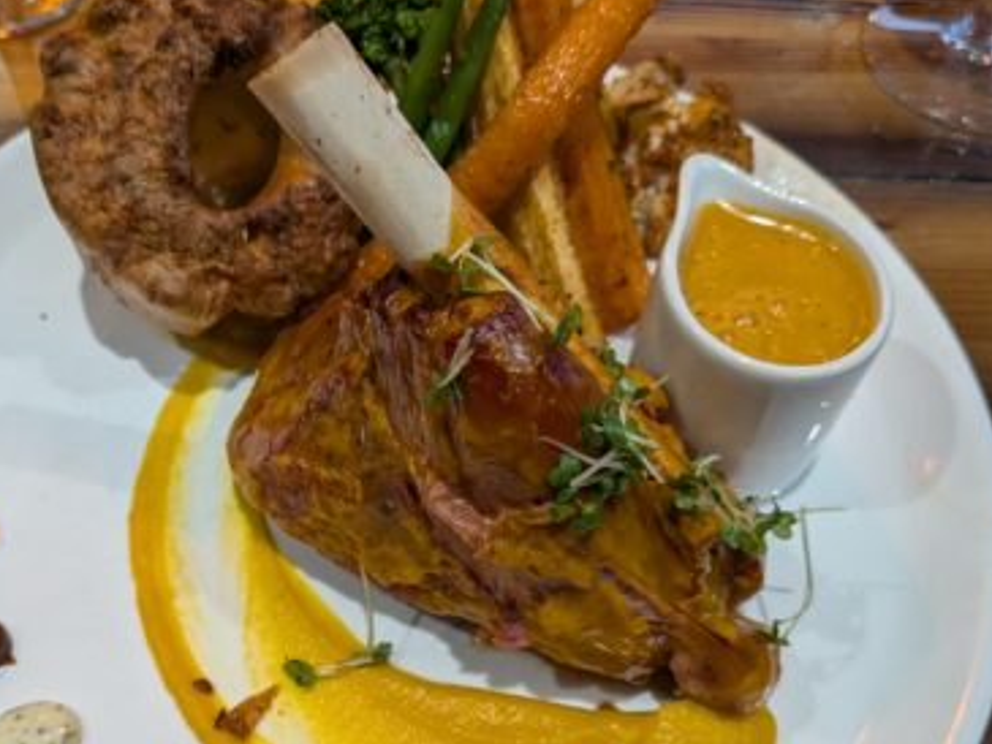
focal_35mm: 35
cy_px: 464
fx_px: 1003
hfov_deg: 52.6
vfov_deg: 40.4
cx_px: 480
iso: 38
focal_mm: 4.53
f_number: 1.7
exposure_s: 1/42
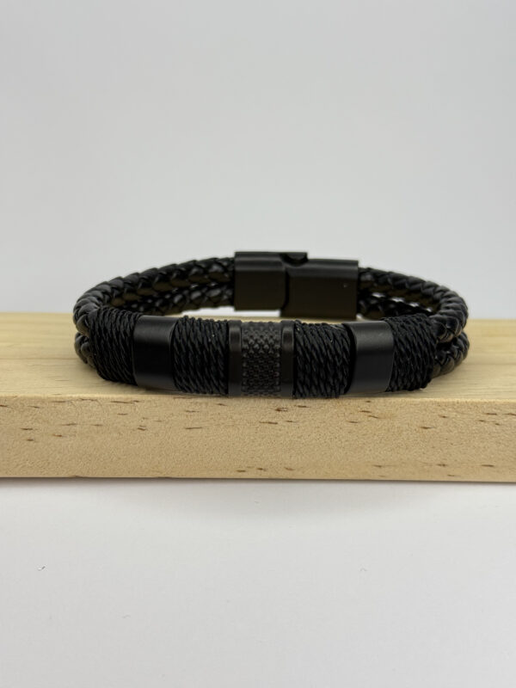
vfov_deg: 39.7
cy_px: 344
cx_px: 258
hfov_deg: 30.3
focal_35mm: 48
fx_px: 954
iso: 100
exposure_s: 1/100
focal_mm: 6.76
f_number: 1.78
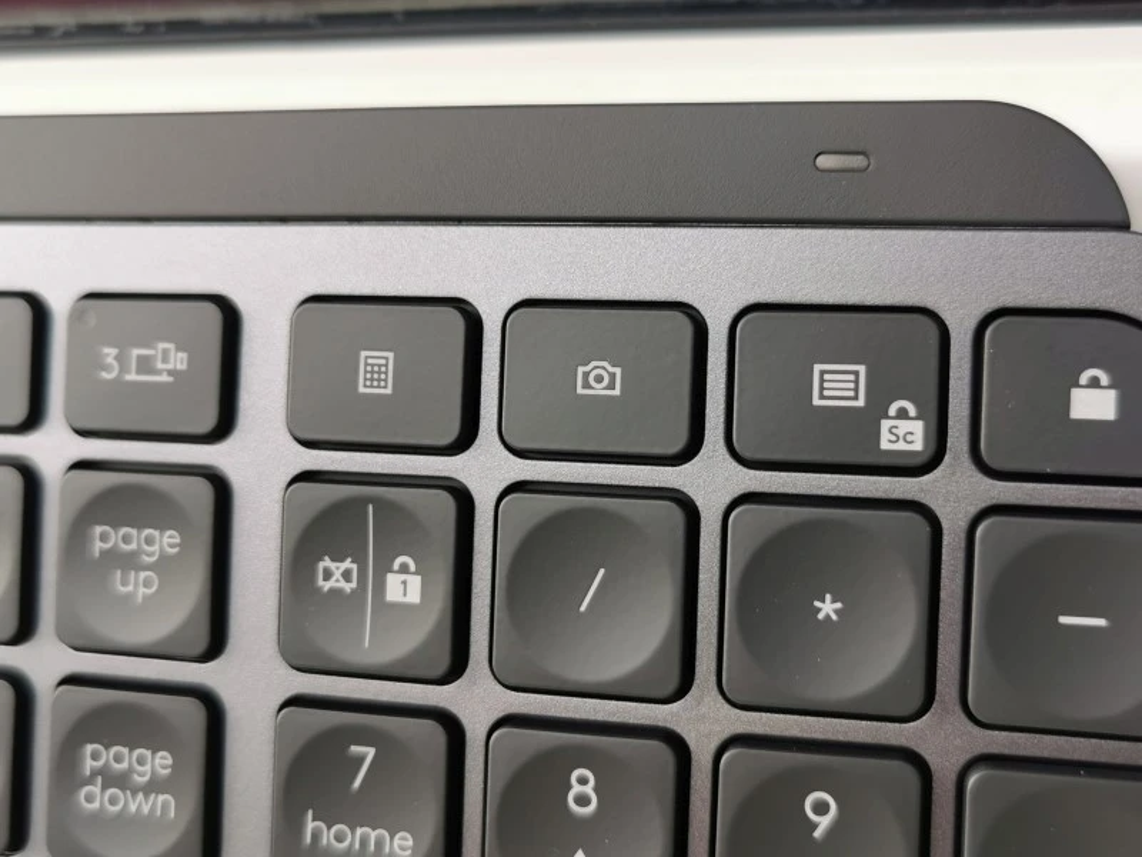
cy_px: 428
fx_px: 1353
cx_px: 571
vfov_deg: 35.1
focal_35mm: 41
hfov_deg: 45.8
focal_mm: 5.56
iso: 50
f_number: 1.6
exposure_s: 1/557
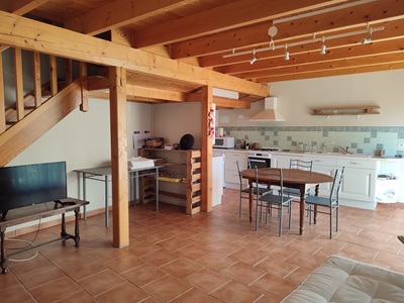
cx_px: 202
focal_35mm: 24
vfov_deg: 56.8
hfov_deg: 71.6
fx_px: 280
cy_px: 152
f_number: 1.89
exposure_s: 1/33
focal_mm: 5.89
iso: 89
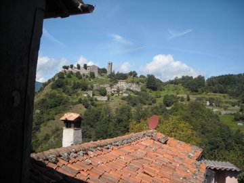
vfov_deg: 40.7
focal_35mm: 35
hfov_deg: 52.6
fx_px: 247
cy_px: 92
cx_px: 122
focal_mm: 5.7
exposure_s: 1/296
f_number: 5.6
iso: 64
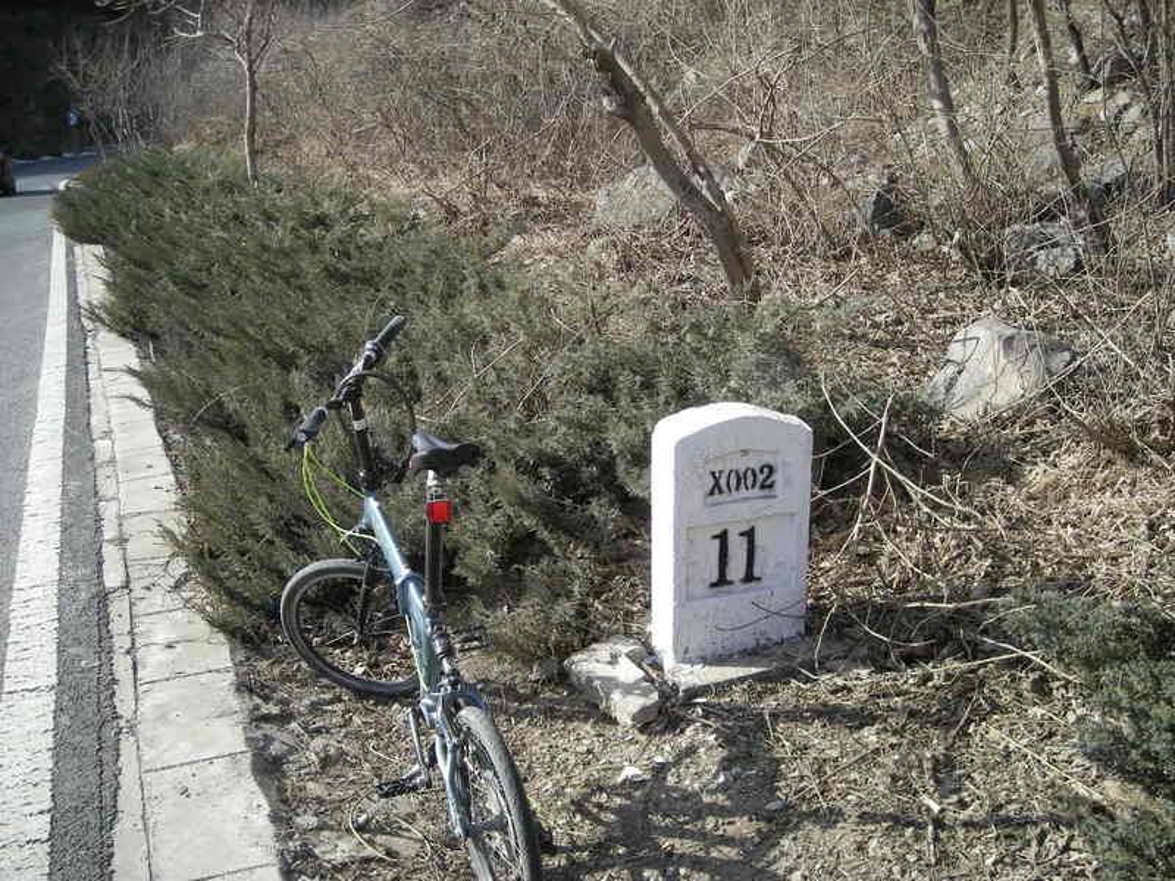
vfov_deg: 40.7
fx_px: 1188
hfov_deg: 52.6
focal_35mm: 35
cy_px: 440
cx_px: 588
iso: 50
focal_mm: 5.7
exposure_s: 1/378
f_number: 2.8
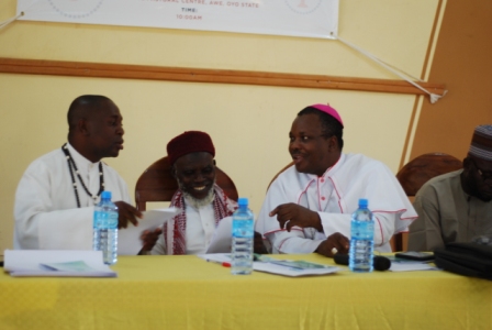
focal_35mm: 75
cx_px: 246
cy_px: 165
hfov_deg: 27.0
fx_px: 1026
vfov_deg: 18.2
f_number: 1.8
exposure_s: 1/60
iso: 200
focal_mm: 50
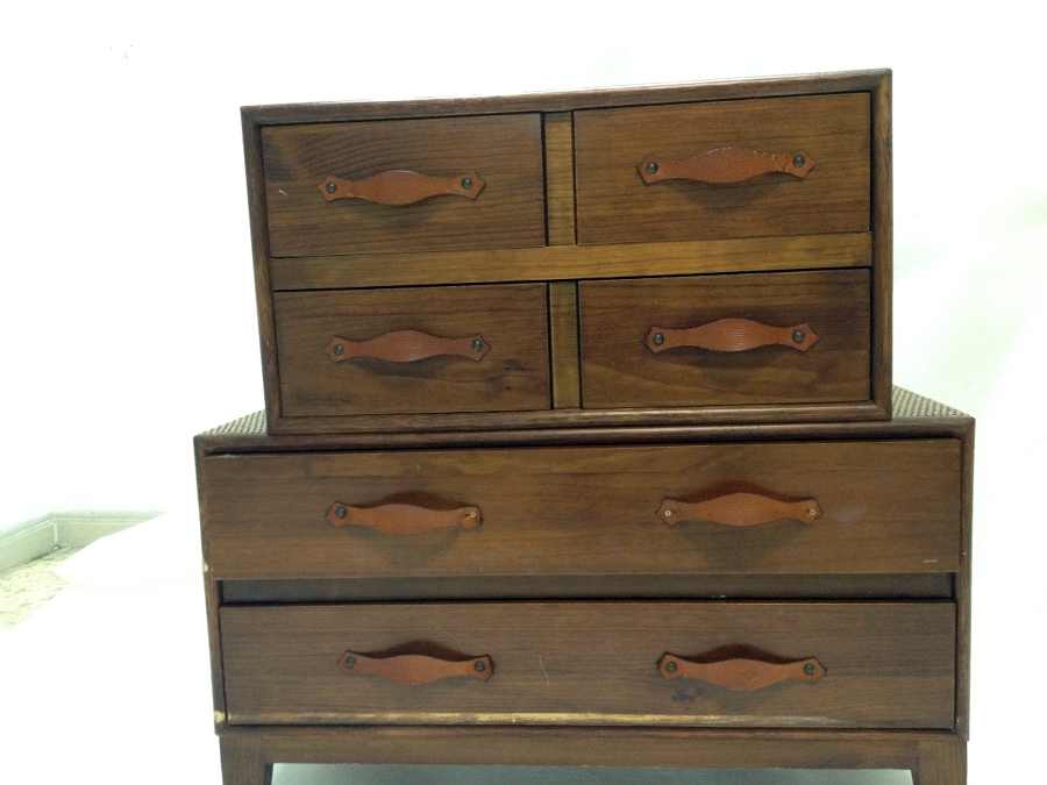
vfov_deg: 40.7
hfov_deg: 52.6
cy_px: 392
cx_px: 524
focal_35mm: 35
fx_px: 1059
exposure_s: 1/20
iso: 250
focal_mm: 4.28
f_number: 2.4
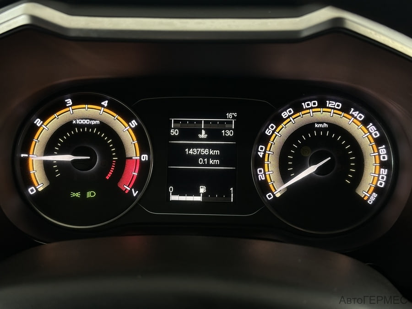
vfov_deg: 30.3
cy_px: 154
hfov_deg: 39.7
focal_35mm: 48
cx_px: 206
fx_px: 571
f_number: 1.78
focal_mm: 6.86
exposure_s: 1/50
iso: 250
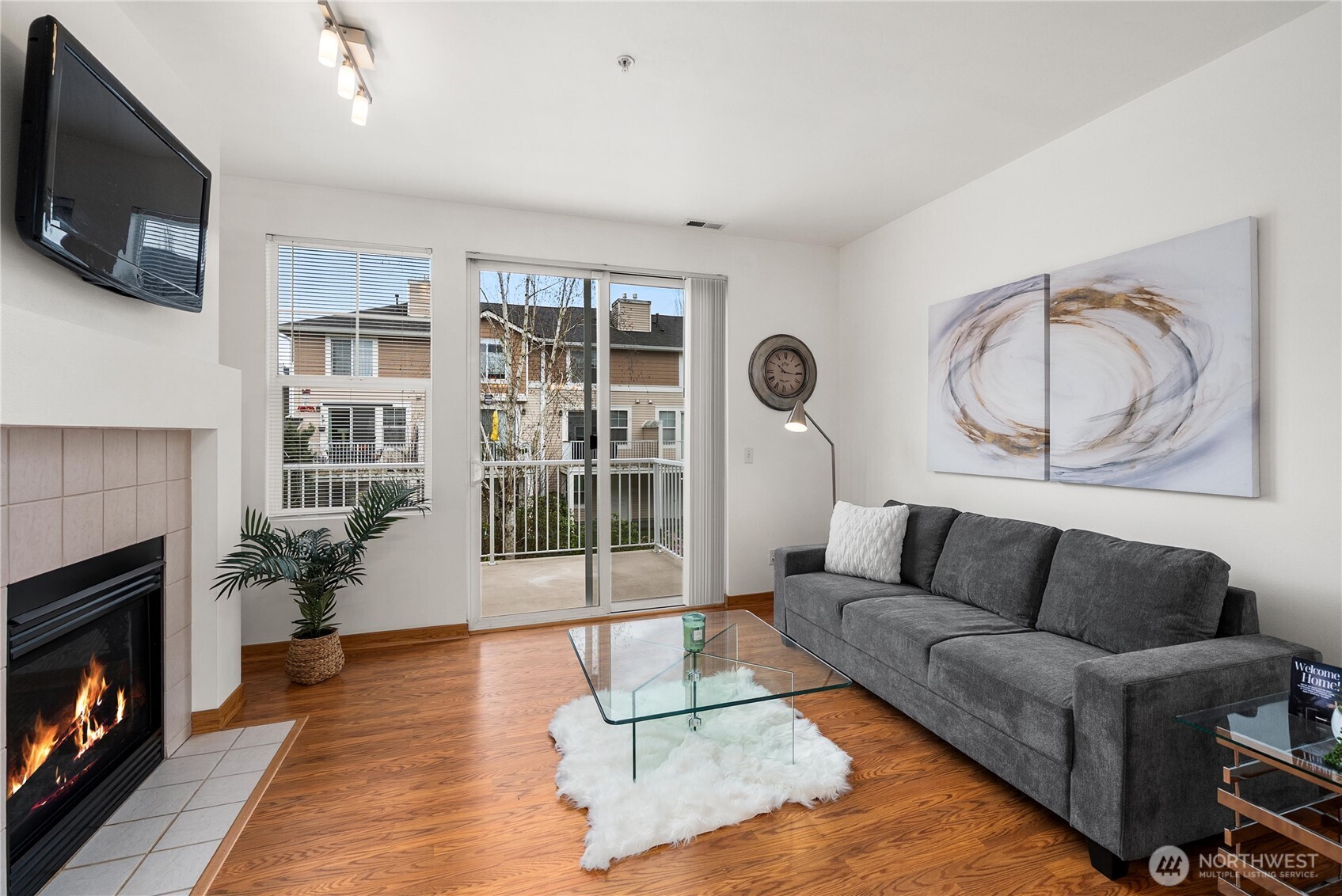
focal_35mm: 14
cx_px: 671
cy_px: 448
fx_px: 522
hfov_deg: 104.2
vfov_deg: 81.3
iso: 80
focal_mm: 14
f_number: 7.1
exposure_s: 1/125
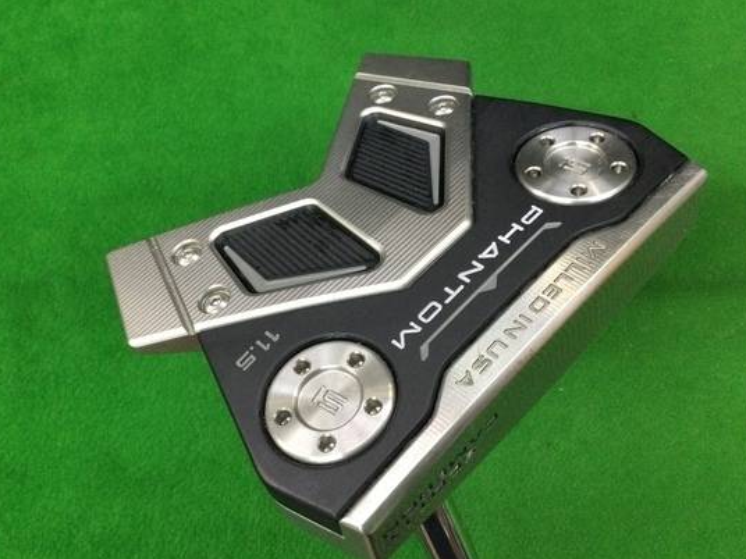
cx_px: 365
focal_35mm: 37
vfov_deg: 38.7
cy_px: 285
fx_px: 797
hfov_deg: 50.1
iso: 100
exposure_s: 1/30
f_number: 2.4
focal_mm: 3.3
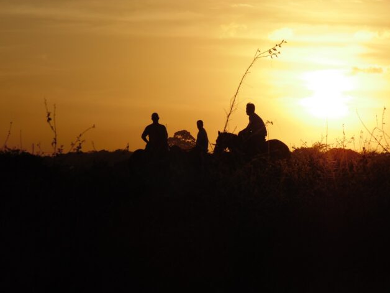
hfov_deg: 9.0
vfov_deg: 6.8
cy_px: 147
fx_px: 2467
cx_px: 179
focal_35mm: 219
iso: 80
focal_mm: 32.1
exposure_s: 1/160
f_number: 14.8
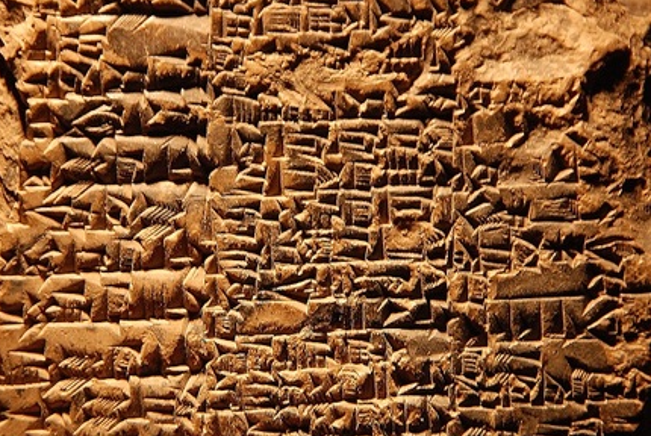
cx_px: 294
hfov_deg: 4.6
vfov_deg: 3.1
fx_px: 8076
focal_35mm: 446
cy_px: 173
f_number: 6.3
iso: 400
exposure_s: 1/60
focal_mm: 200
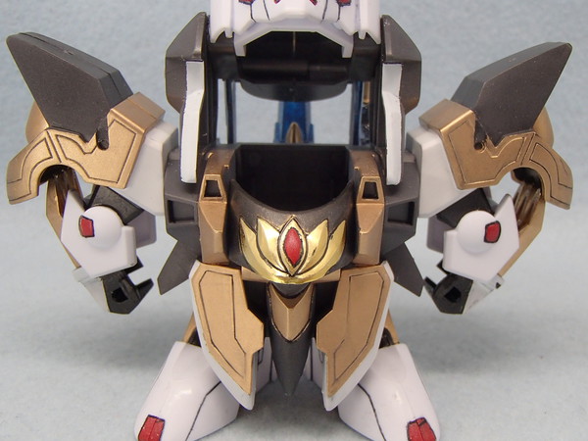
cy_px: 220
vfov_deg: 38.7
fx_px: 628
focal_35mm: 37
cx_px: 294
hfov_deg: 50.1
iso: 320
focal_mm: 6.64
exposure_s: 1/160
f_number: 4.7
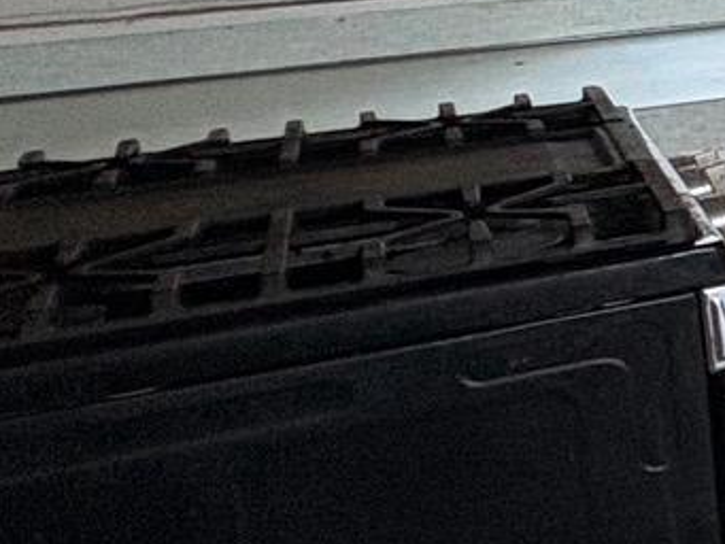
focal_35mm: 84
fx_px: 1760
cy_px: -100
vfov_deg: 16.9
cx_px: 2071
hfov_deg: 12.2
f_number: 2.2
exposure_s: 1/99
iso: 100
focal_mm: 2.22
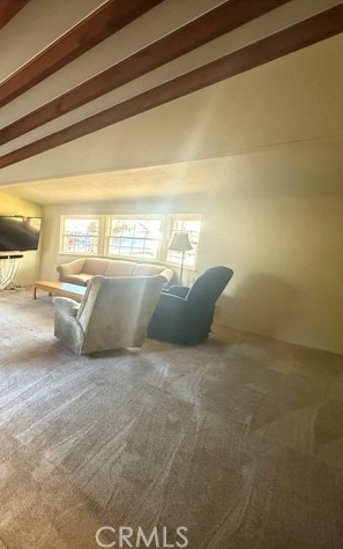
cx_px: 13
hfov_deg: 50.3
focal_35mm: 20
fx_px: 299
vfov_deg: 85.1
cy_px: 276
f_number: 2.2
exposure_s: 1/40
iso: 1250
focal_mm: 2.22
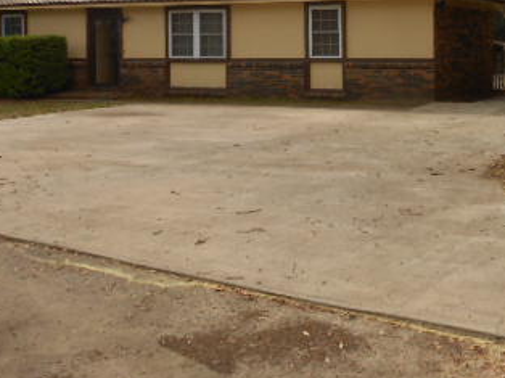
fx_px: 773
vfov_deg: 26.7
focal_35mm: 53
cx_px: 298
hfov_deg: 36.1
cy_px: 50
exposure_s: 1/500
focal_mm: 4.6
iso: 80
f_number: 3.5
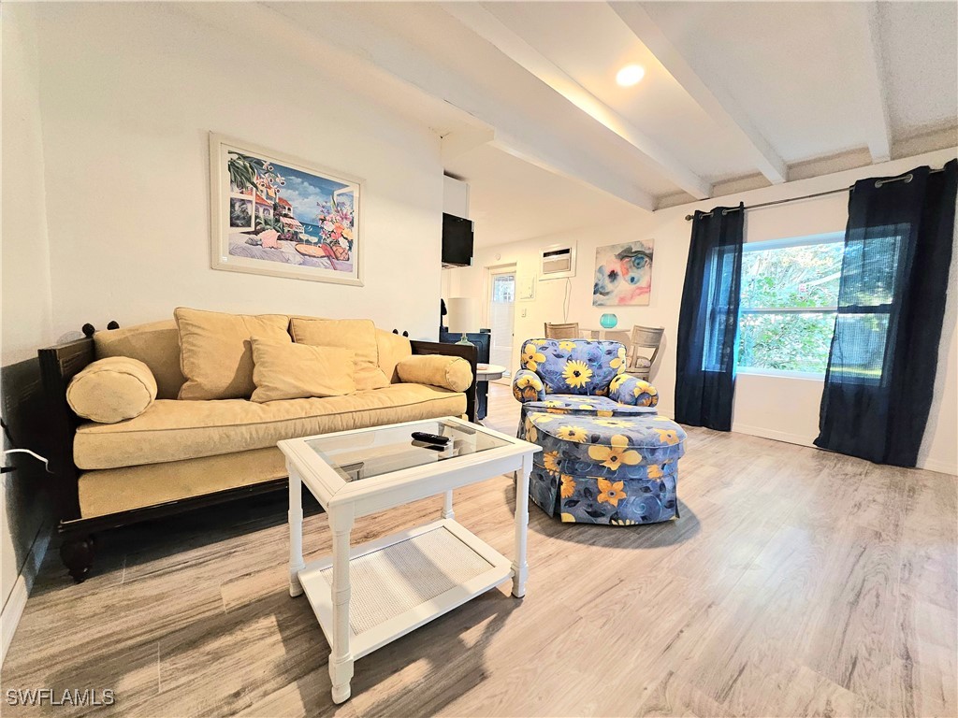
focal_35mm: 13
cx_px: 479
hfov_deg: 106.2
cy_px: 359
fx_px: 360
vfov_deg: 89.9
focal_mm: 1.74
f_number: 2.2
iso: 320
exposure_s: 1/30
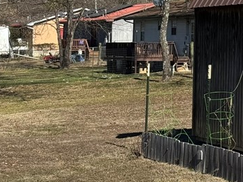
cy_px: -6
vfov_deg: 10.5
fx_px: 982
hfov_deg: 13.5
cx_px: 328
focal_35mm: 140
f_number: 1.78
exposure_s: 1/4310
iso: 64
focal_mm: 6.76
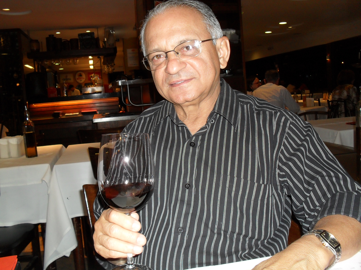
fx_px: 365
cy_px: 135
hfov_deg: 52.6
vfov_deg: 40.7
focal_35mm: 35
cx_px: 180
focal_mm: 6.3
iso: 200
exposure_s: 1/45
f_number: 3.2
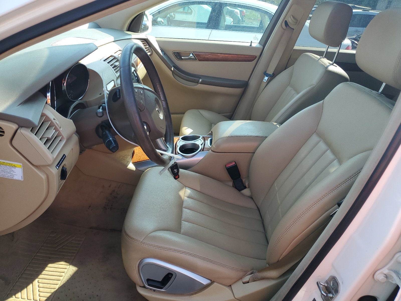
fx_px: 301
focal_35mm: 26
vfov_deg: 53.1
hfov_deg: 67.3
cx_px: 200
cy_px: 150
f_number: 1.5
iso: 50
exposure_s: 1/500
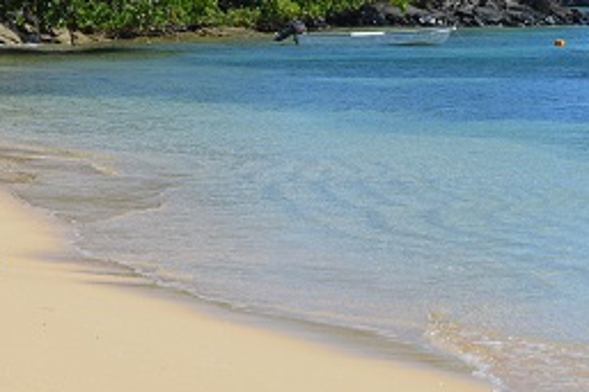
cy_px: 116
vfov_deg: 6.7
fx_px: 3335
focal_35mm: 204
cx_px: 511
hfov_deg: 10.0
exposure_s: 1/1600
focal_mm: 70
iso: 400
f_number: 7.1
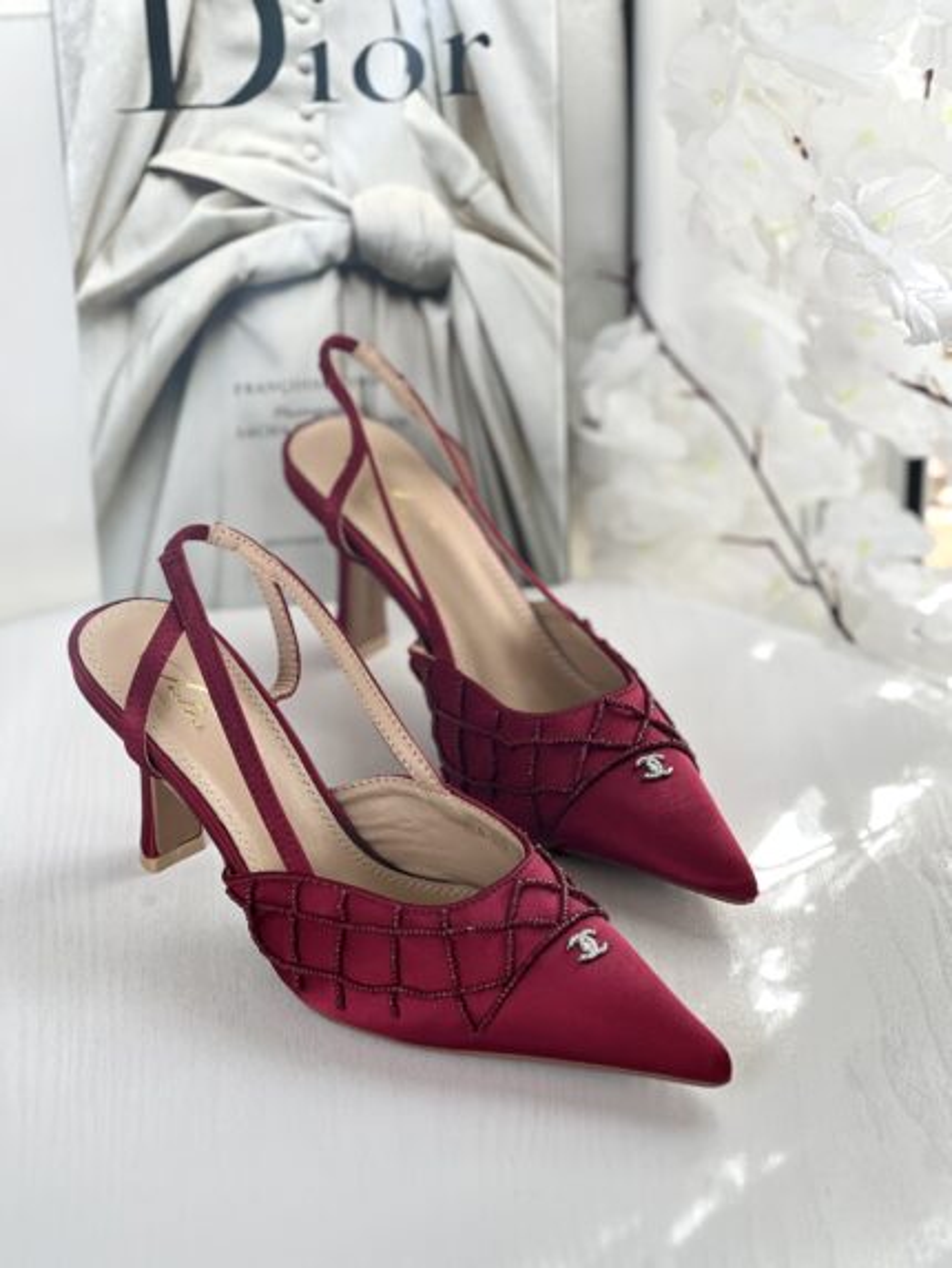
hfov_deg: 19.1
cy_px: 634
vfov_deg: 25.3
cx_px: 476
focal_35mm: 77
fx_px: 2822
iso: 20
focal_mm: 9
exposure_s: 1/139
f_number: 2.8
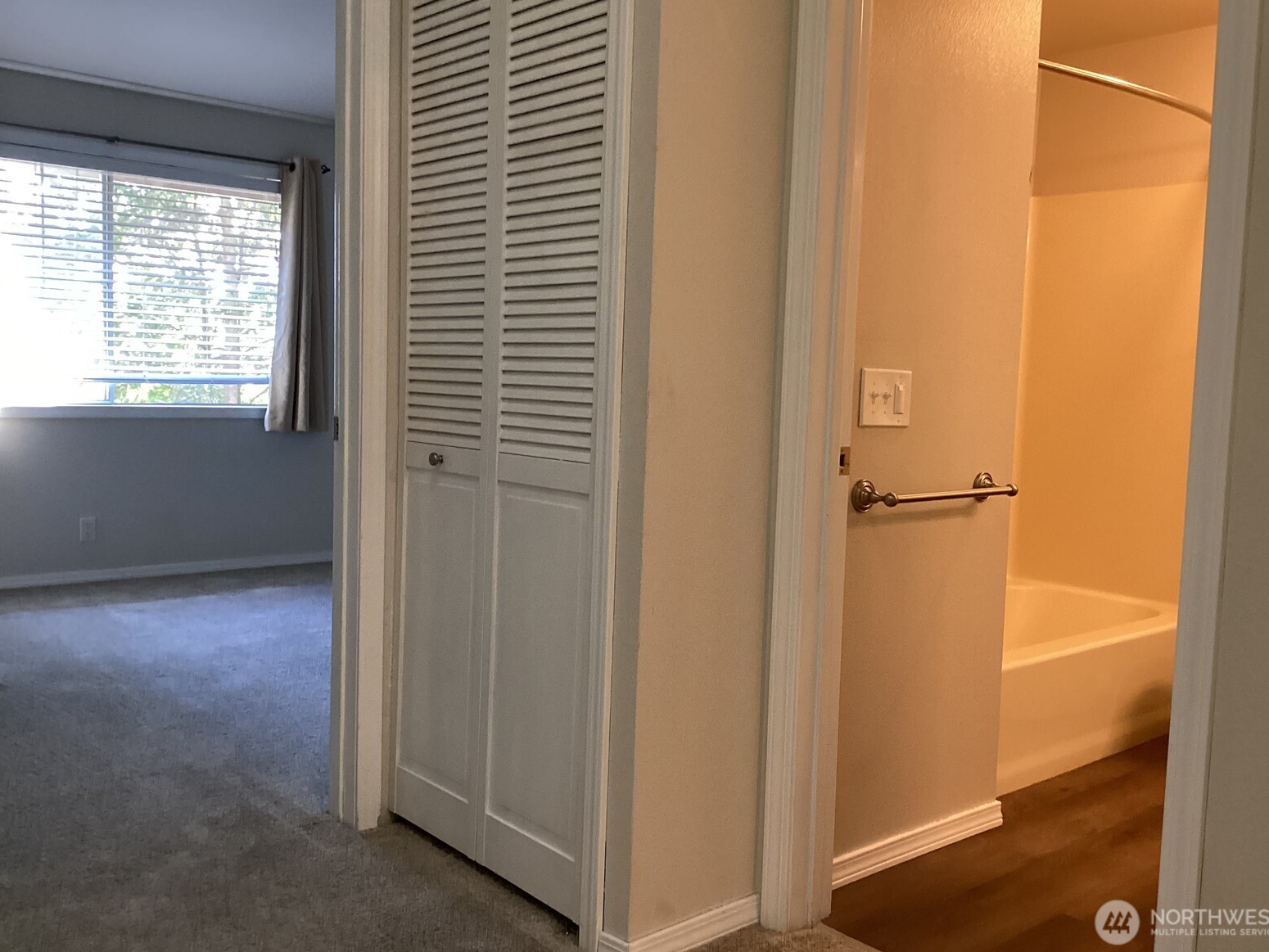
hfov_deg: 56.8
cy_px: 464
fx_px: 1173
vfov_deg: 44.2
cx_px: 653
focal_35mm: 32
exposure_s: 1/60
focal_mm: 3.3
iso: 250
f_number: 2.4
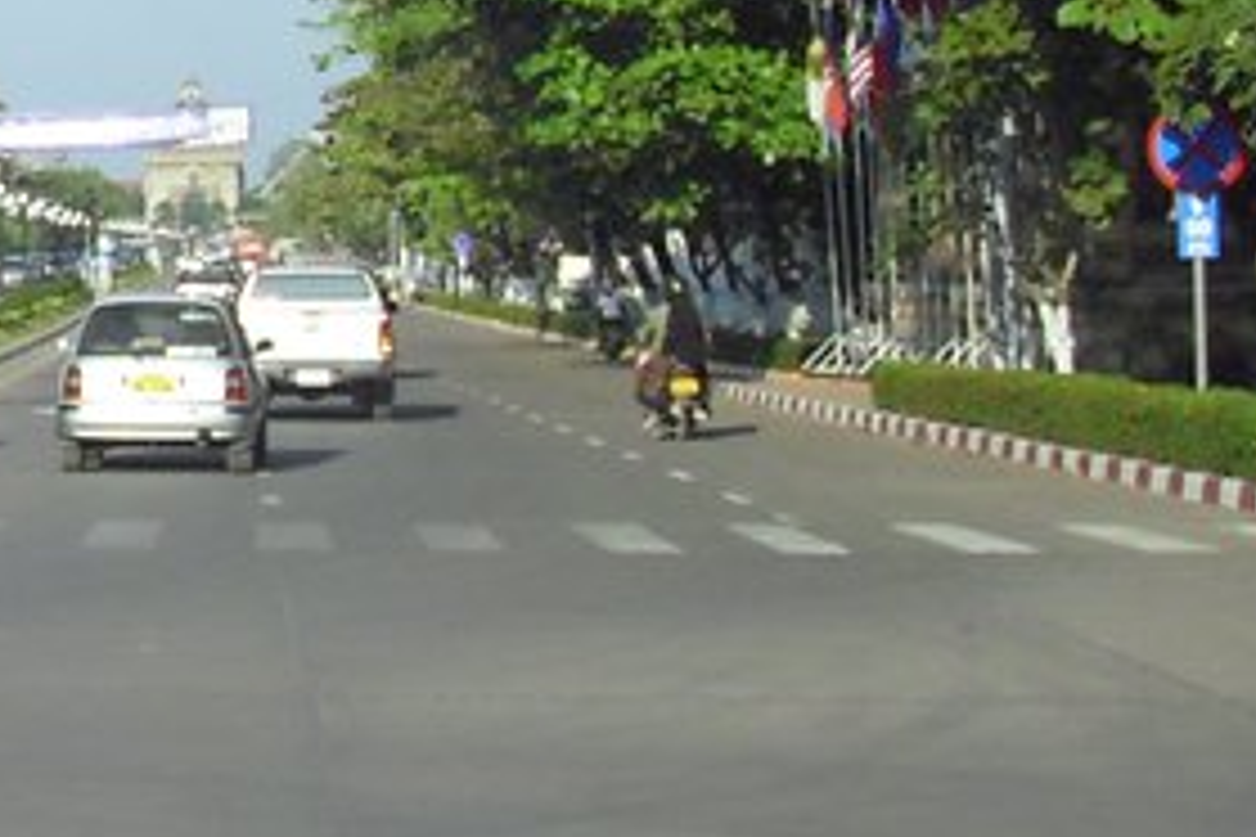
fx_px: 5058
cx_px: -617
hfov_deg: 13.4
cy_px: -171
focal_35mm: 145
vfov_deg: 9.3
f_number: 8
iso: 100
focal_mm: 6.2
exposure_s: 1/160
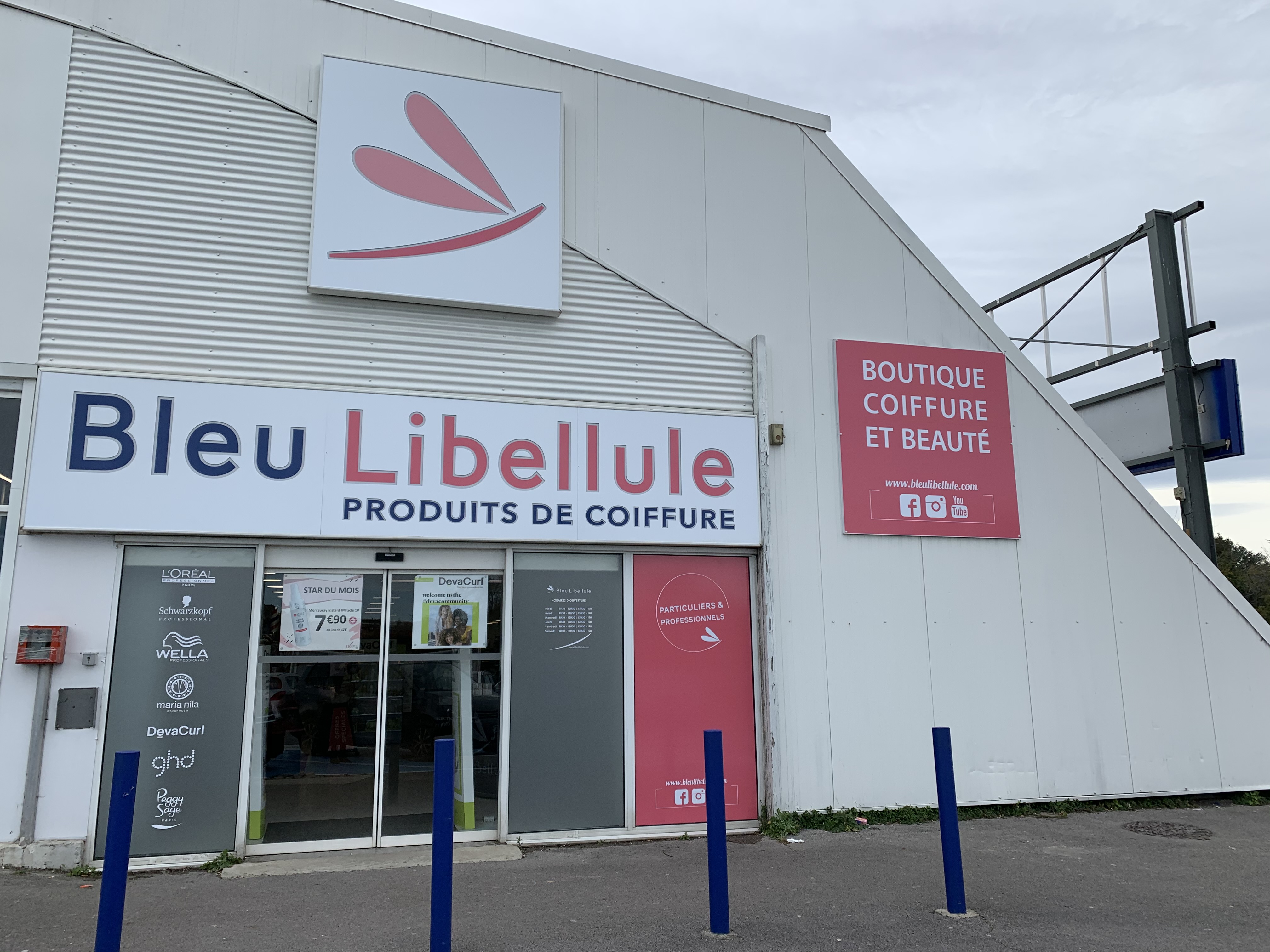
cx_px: 635
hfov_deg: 67.3
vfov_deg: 53.1
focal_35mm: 26
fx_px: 954
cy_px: 476
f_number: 1.8
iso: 25
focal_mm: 4.25
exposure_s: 1/1992
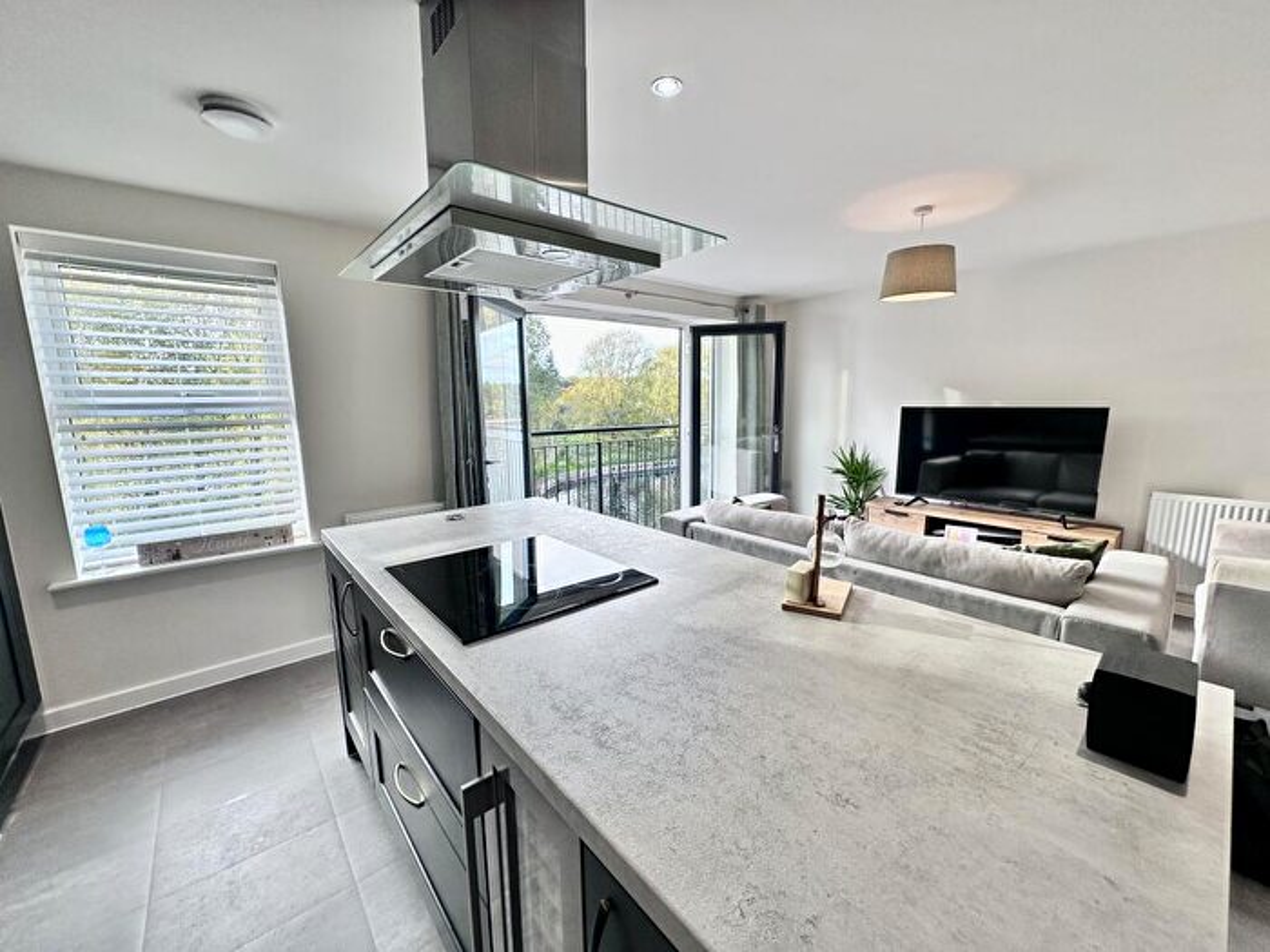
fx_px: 514
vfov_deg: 85.7
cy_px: 476
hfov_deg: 102.1
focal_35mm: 14
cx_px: 635
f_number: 2.2
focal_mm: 2.22
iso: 40
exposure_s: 1/137
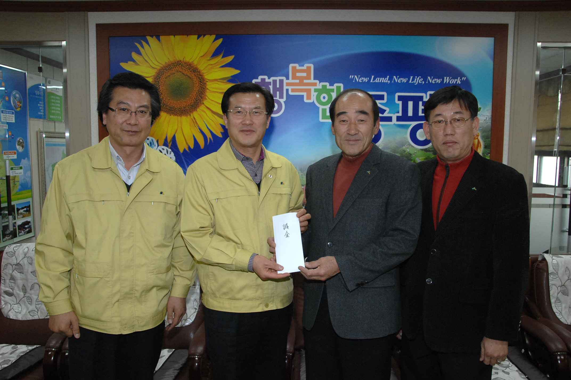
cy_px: 190
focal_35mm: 30
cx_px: 286
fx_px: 475
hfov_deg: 62.0
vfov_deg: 43.5
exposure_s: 1/60
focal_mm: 20
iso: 500
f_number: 6
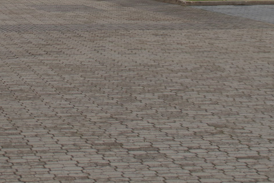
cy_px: -95
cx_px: 33
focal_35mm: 167
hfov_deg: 12.2
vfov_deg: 8.0
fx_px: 1271
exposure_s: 1/60
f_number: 6.3
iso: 400
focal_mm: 33
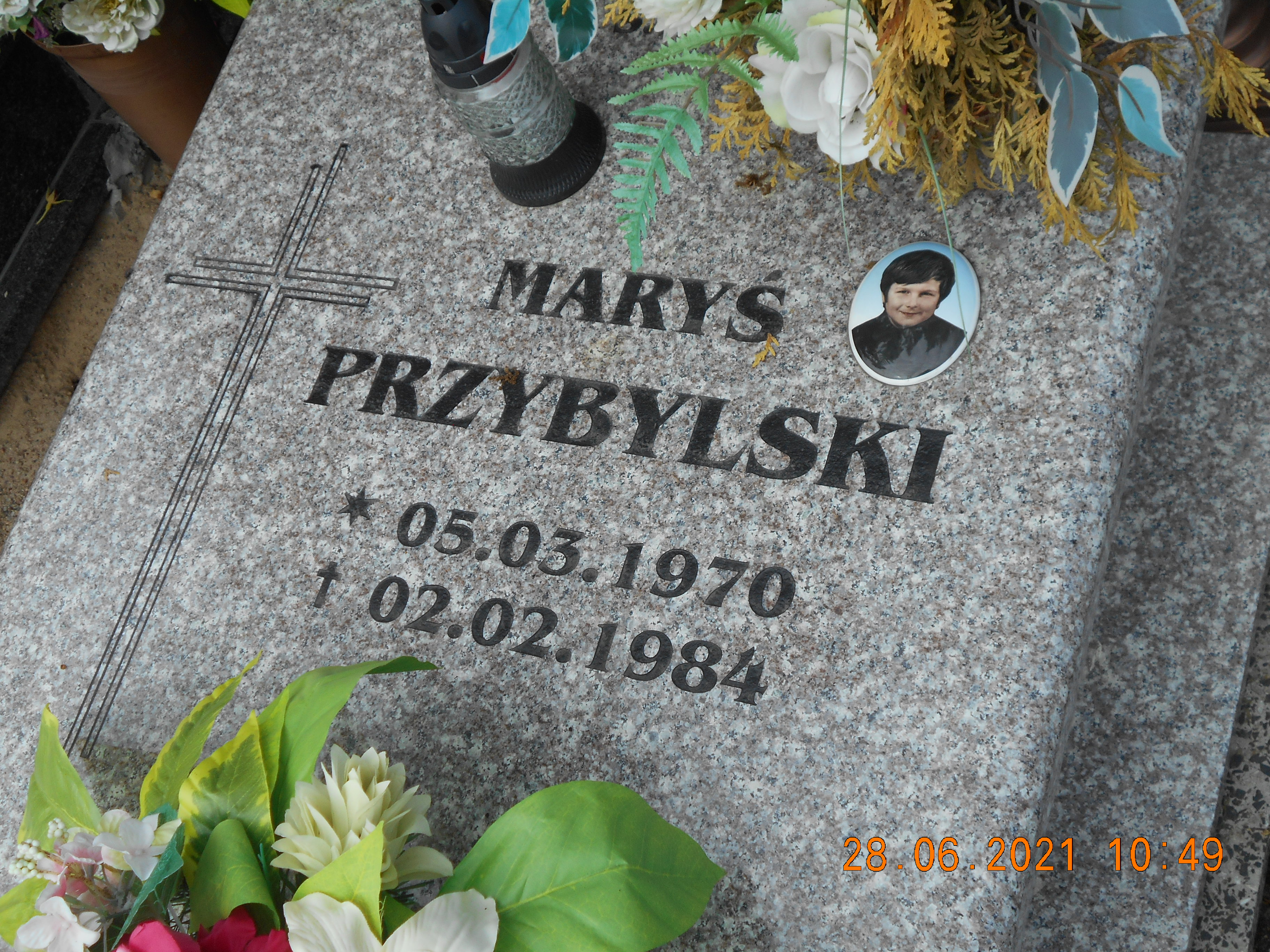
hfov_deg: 42.9
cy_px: 476
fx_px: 1614
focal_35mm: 44
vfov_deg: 32.9
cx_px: 635
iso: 80
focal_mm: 7.7
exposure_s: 1/500
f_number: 4.2
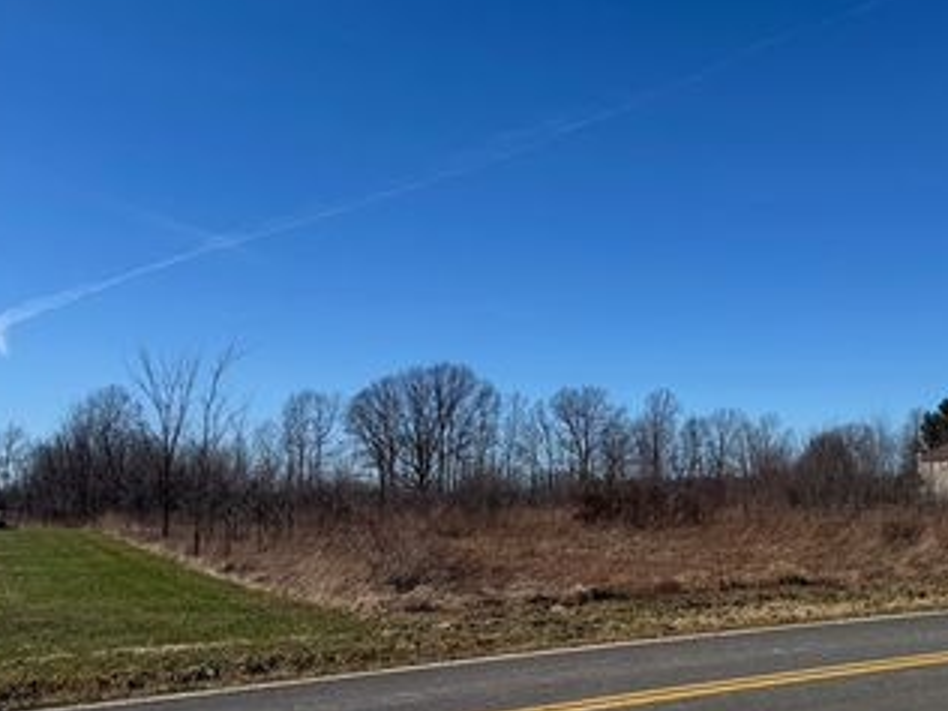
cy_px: 418
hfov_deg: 48.4
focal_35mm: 38
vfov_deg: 37.6
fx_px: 1041
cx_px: 612
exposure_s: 1/5814
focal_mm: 6.76
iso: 80
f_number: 1.78
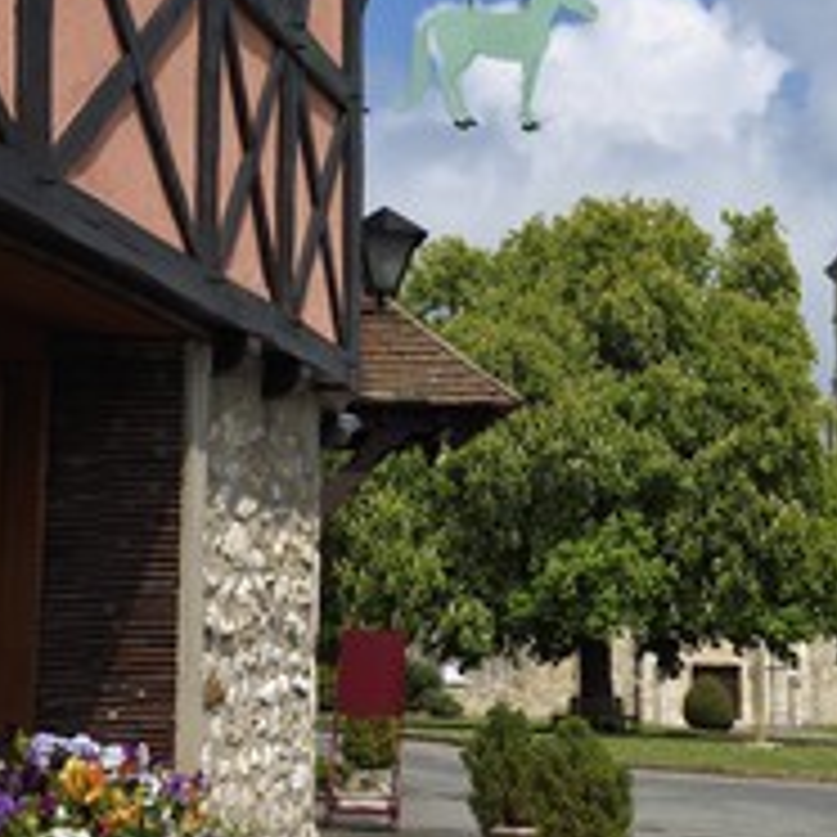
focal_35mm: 73
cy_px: 342
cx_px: 648
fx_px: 1997
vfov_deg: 23.6
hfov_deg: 23.4
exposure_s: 1/320
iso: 200
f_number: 13
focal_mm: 38
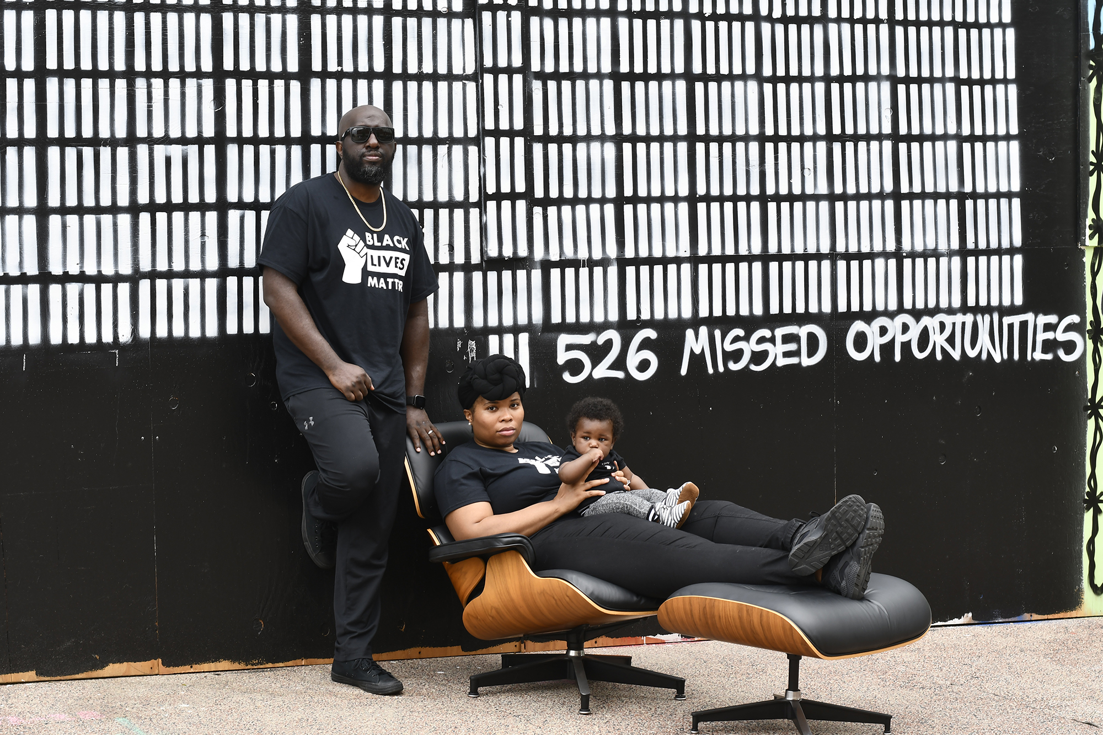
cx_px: 552
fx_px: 2298
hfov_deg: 27.0
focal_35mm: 75
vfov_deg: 18.2
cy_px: 368
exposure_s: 1/125
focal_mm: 50
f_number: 5.6
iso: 125
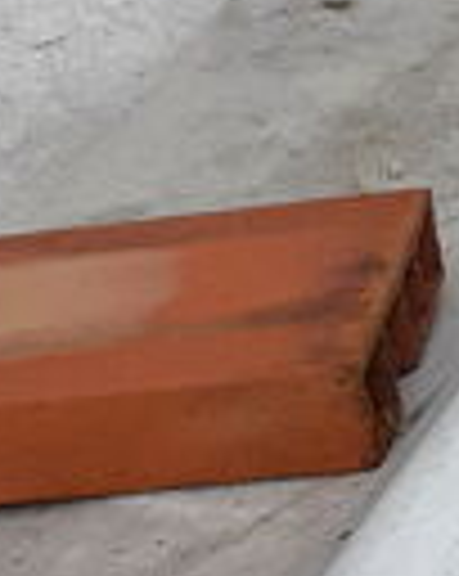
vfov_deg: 14.6
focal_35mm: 132
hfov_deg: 11.6
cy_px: 288
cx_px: 432
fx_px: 2247
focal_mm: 2.91
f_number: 1.9
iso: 40
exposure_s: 1/1616
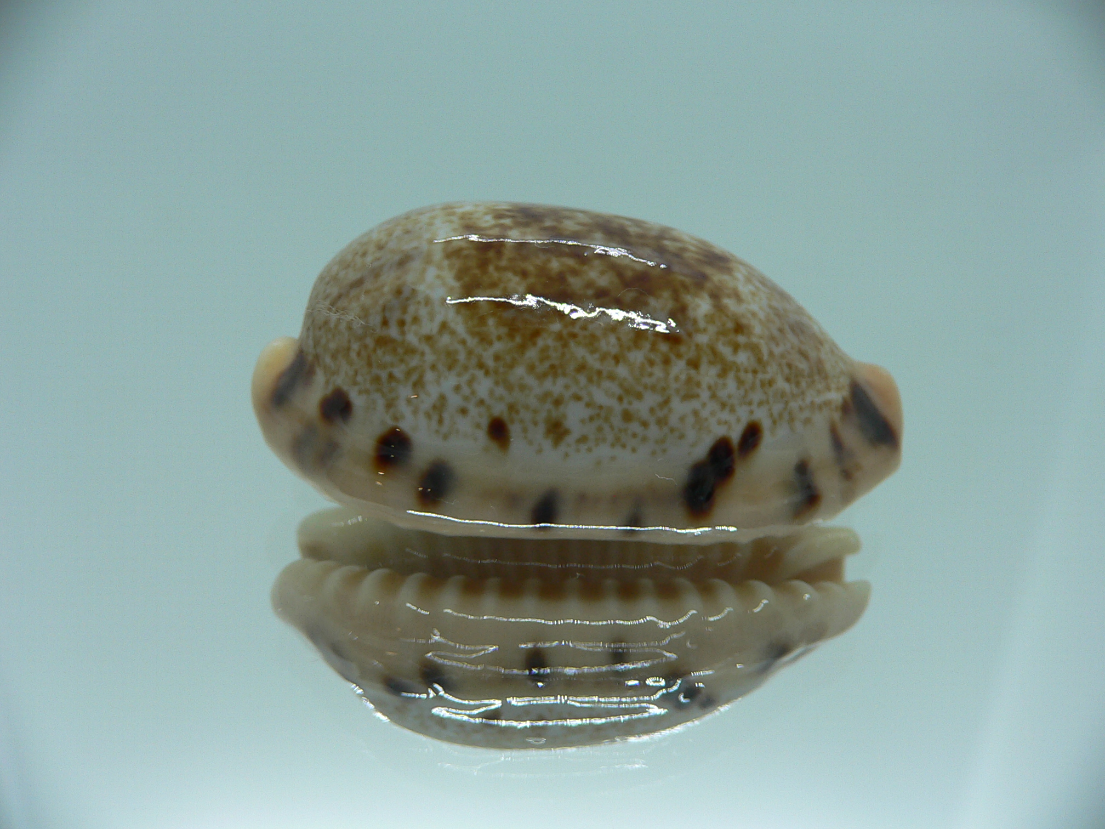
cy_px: 414
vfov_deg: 40.7
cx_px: 552
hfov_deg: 52.6
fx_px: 1117
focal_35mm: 35
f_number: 2.8
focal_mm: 4.6
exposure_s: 1/60
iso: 80
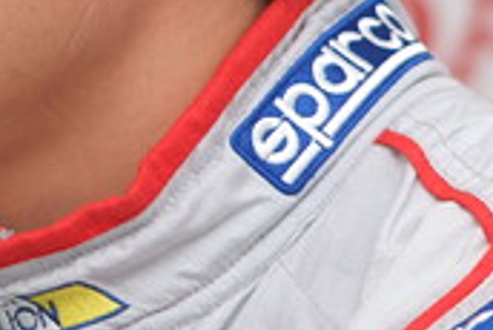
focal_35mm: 1128
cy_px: -86
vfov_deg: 1.2
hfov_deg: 1.8
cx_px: -212
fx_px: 15460
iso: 200
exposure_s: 1/125
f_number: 2.8
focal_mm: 180
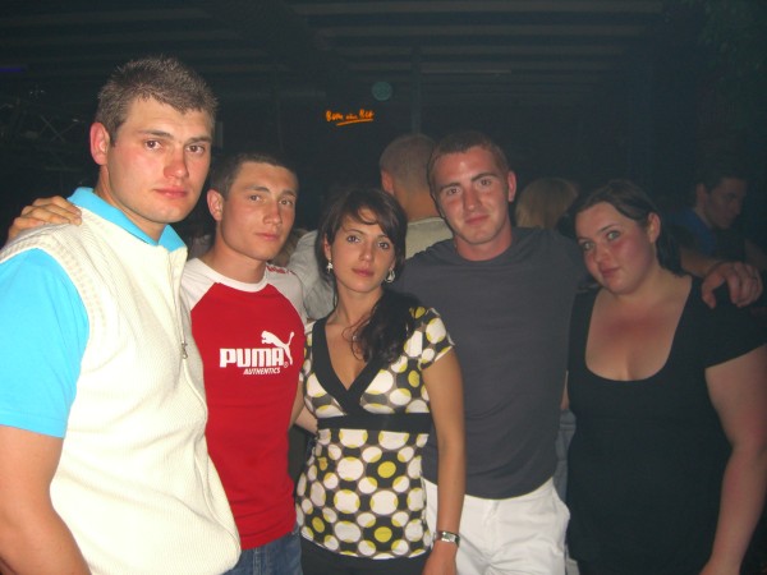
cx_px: 384
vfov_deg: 37.7
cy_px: 288
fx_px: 842
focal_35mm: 38
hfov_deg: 49.0
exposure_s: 1/60
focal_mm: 7.9
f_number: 2.8
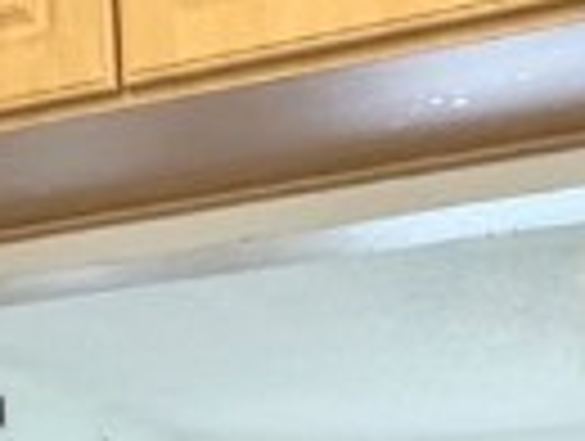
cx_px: 230
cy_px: 814
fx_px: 1862
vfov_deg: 12.3
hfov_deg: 17.8
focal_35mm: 110
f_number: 2.2
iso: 320
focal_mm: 2.22
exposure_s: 1/120
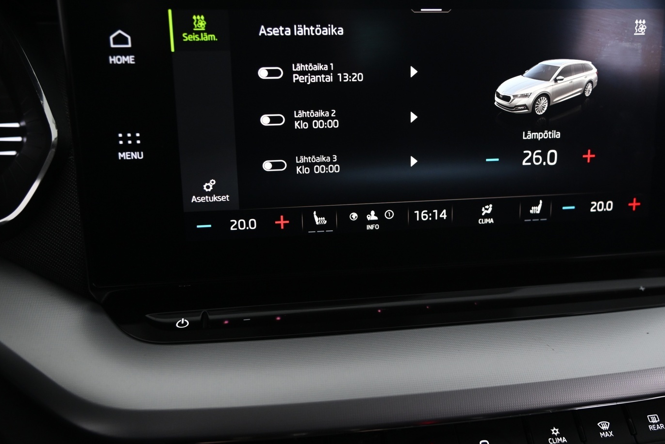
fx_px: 831
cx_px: 394
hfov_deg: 43.4
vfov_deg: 29.9
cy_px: 218
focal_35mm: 45
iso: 2000
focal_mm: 38
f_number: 4
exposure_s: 1/50
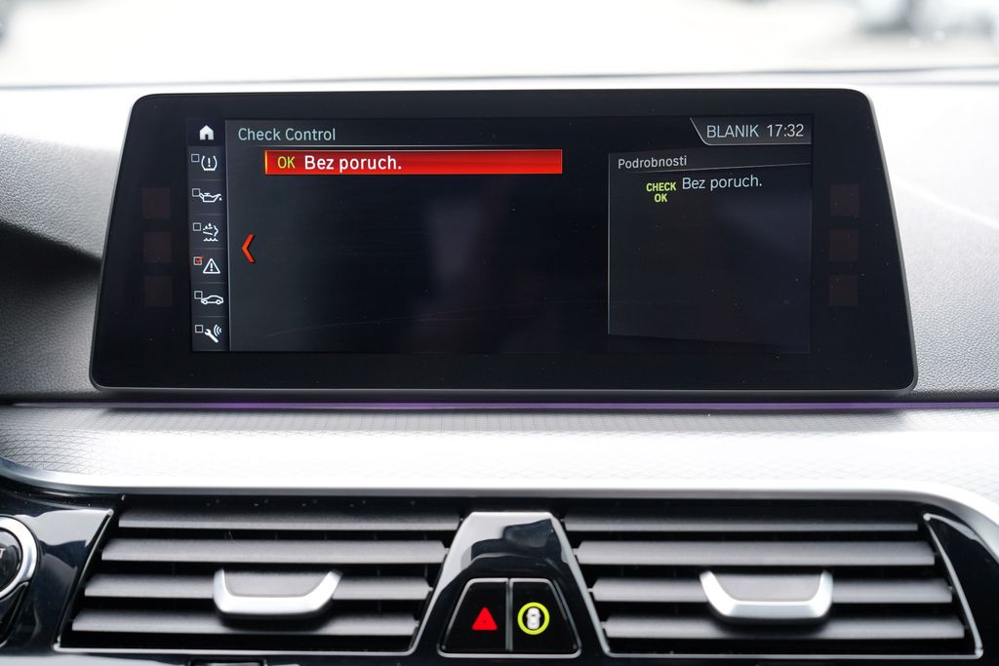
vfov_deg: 23.8
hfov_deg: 35.0
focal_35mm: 57
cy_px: 333
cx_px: 500
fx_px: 1582
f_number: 4
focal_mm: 57
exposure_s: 1/60
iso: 400
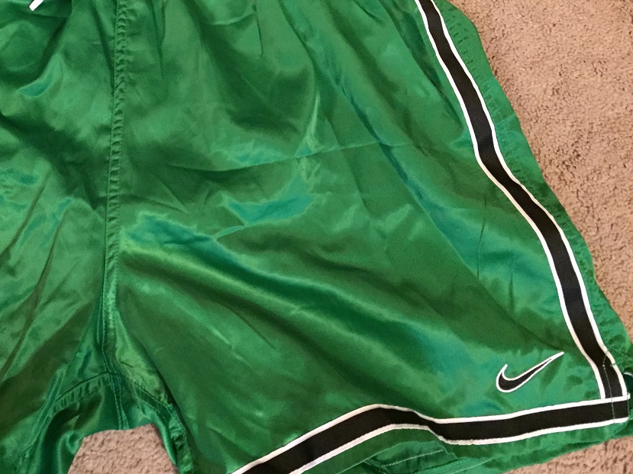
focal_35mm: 40
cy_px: 186
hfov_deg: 45.9
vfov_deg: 35.8
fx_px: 731
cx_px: 198
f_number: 2.2
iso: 400
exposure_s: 1/15
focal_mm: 4.15
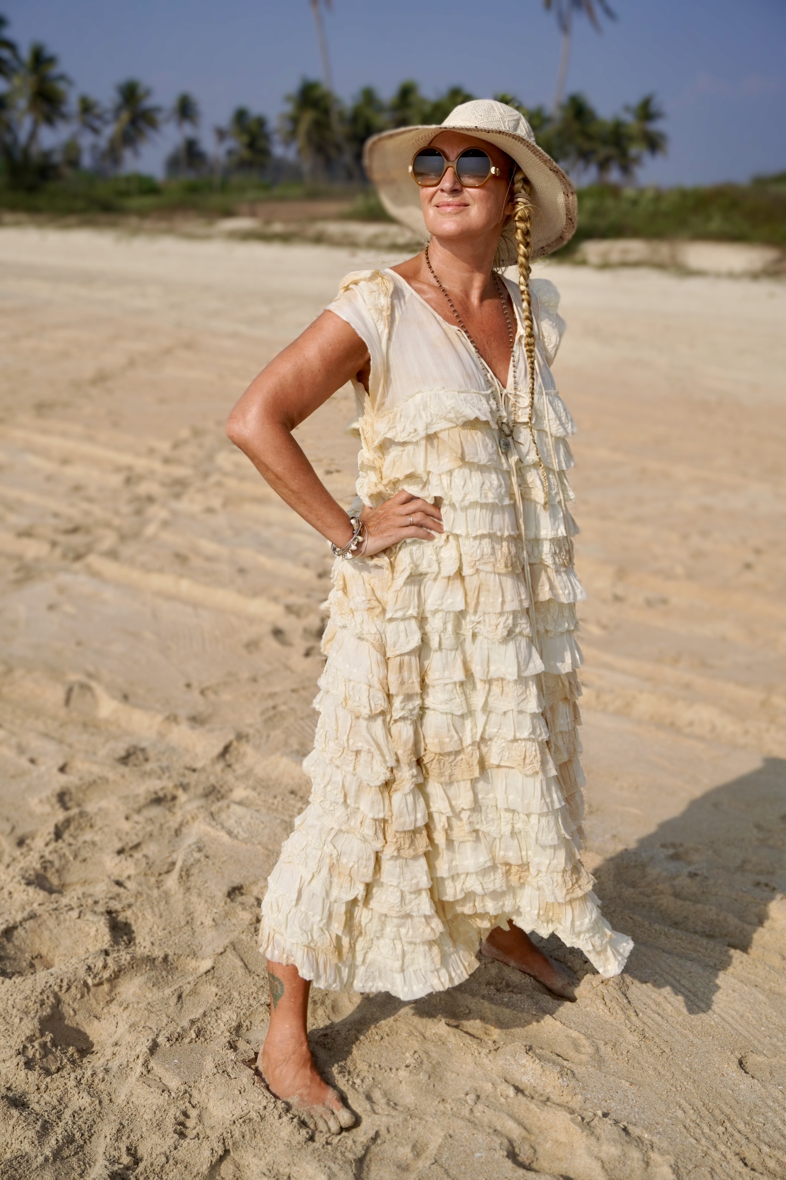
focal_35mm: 40
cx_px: 393
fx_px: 1326
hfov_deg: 33.0
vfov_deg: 47.9
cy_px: 590
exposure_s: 1/2000
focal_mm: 27
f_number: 5
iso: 100
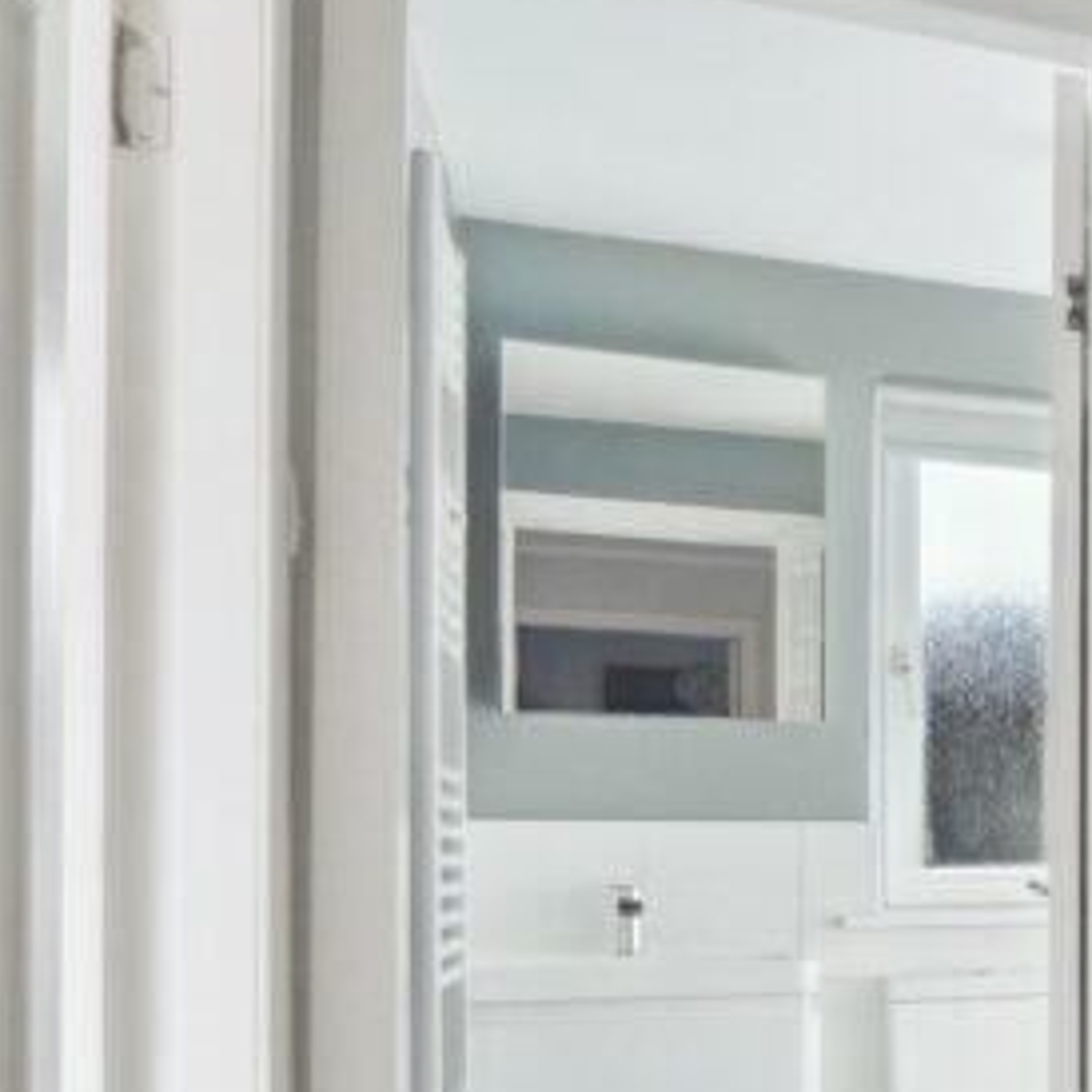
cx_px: 1781
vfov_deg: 30.5
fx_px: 1927
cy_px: 951
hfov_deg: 23.1
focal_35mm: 54
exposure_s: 1/320
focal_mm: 16
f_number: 8
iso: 400
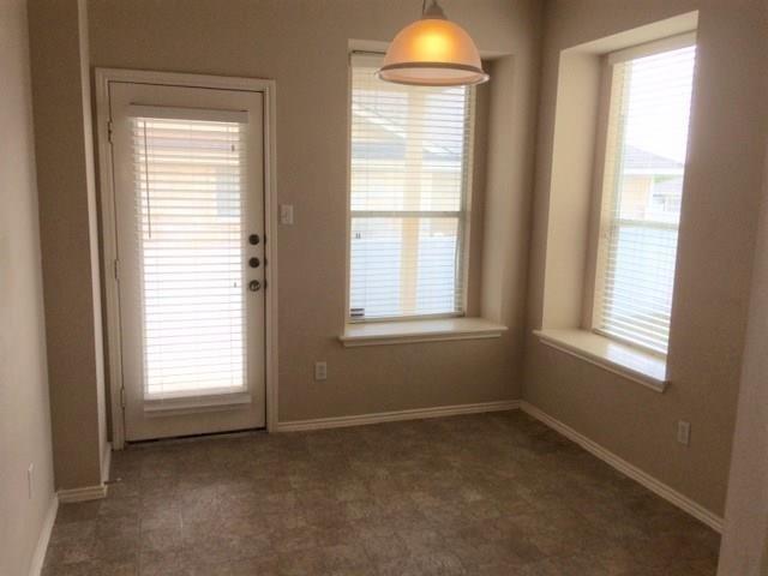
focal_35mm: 29
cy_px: 288
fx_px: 643
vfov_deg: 48.2
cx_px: 384
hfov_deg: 61.7
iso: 32
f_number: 2.2
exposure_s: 1/188
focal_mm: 4.15
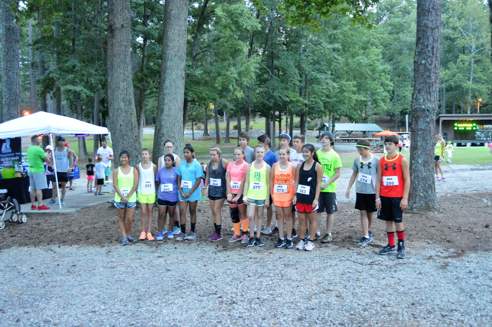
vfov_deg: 39.9
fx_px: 451
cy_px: 164
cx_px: 246
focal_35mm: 33
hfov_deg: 57.3
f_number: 3.5
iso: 6400
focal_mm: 22
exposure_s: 1/25
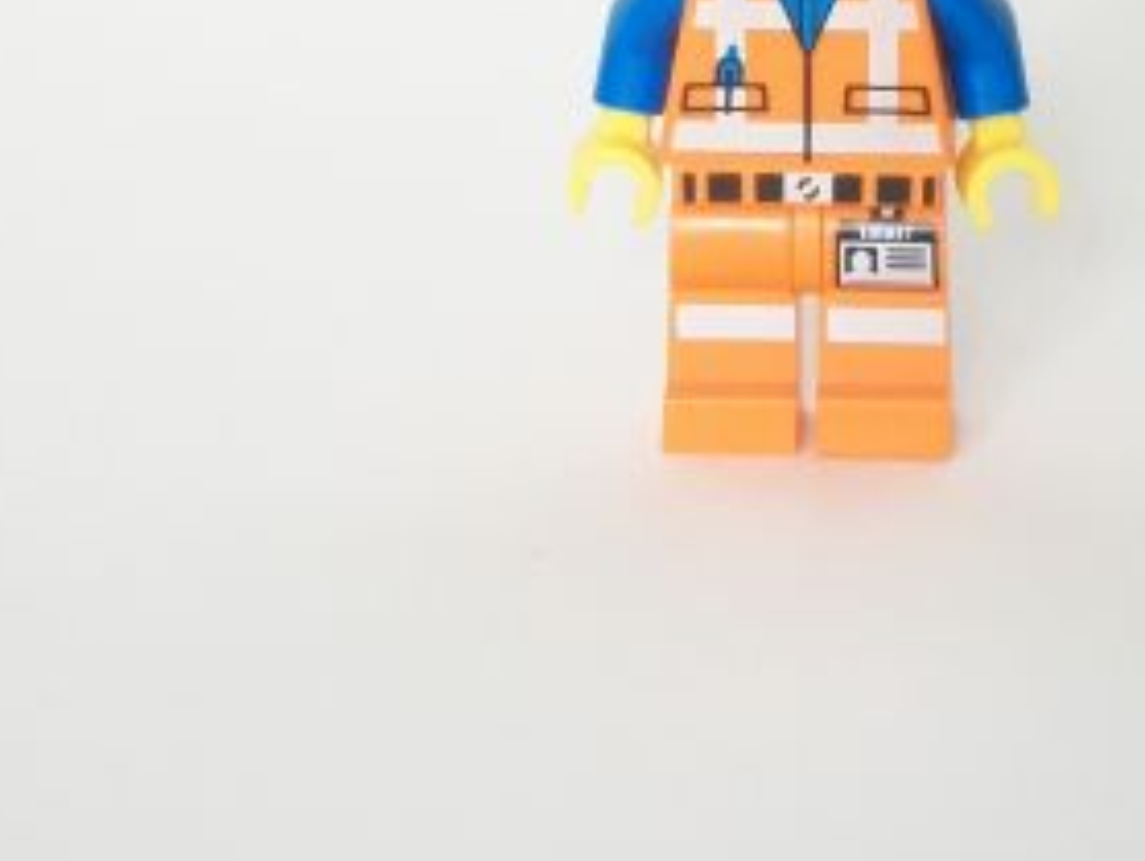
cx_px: 861
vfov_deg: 8.4
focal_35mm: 177
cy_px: 49
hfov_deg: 11.1
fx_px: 5860
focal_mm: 13.7
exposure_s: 1/3.2
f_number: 4.6
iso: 160
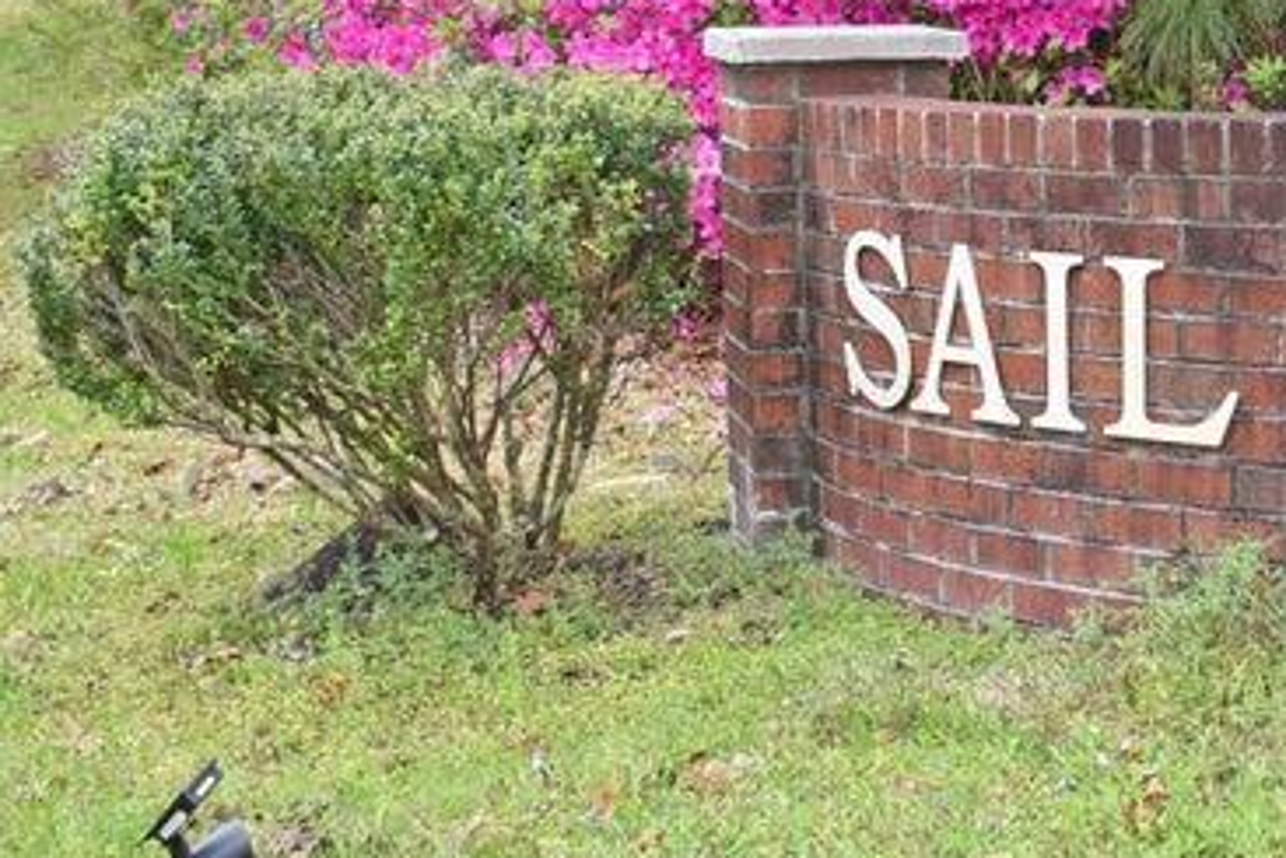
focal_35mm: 102
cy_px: 130
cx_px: 1342
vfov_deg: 13.3
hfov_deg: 19.3
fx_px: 3645
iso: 320
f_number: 5.6
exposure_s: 1/250
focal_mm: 26
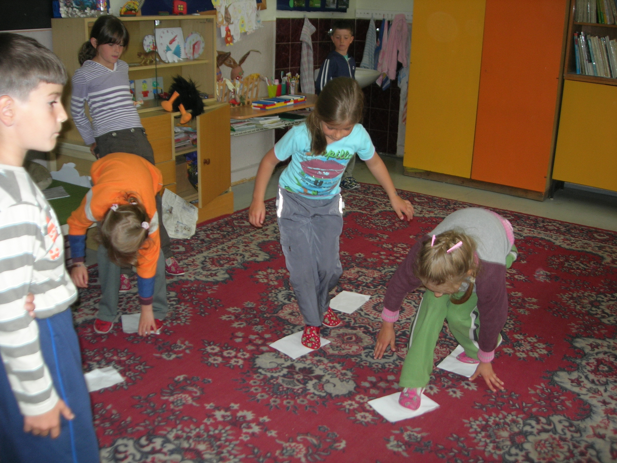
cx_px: 308
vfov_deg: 37.7
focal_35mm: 38
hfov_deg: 49.0
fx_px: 677
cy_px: 232
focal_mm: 7.8
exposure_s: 1/60.1
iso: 71
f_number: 2.8
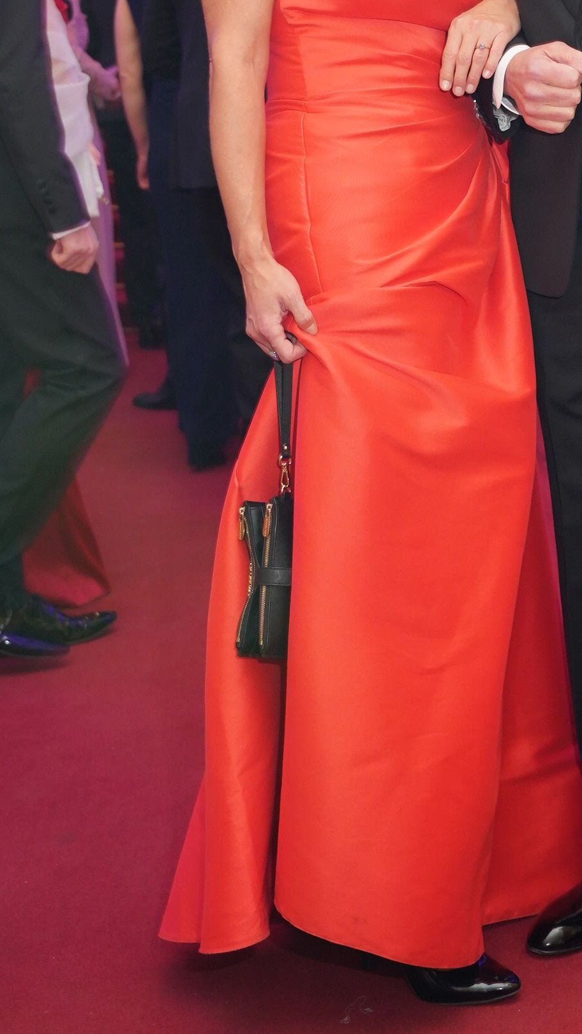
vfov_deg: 30.8
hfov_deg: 17.8
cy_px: 145
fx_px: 1811
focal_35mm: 66
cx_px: 578
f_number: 4
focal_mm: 34
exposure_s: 1/40
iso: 1600
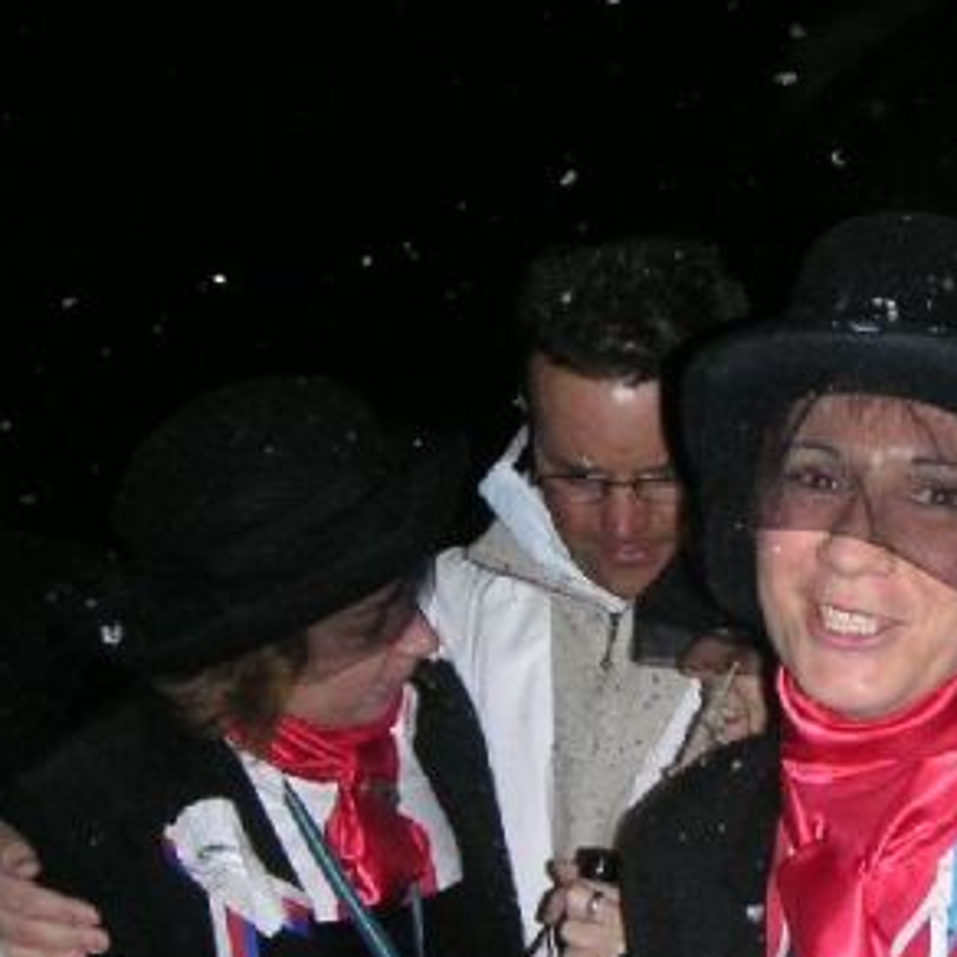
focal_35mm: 92
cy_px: 675
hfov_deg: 18.9
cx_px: 570
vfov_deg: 18.8
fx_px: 2878
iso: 160
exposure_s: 1/45
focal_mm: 6
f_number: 2.8
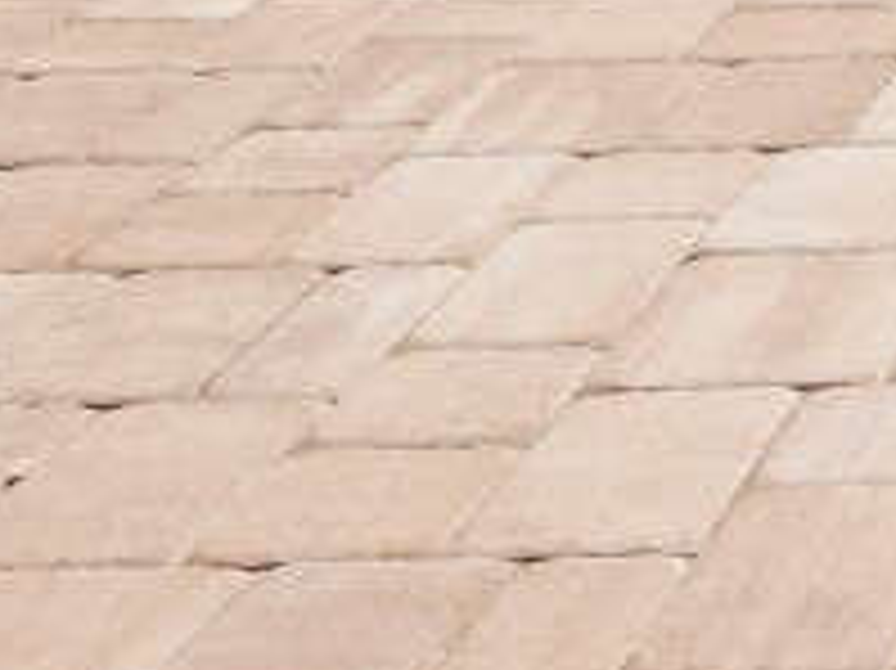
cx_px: 1742
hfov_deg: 18.7
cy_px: -953
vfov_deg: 14.0
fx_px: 1863
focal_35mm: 72
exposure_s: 1/500
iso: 200
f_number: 9
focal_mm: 7
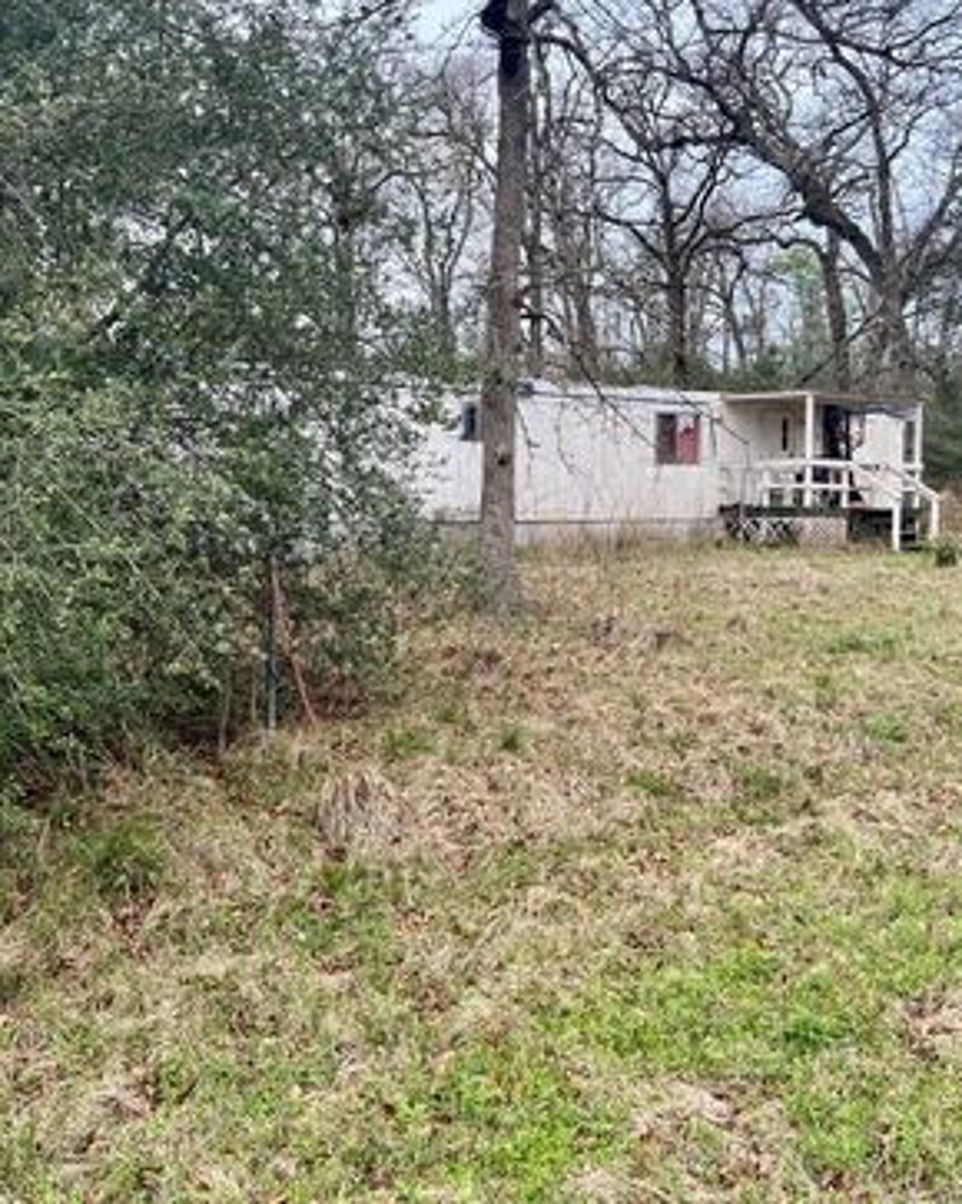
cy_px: 592
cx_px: 494
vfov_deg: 51.6
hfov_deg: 42.2
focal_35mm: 35
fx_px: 1247
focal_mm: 5.7
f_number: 1.5
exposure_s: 1/121
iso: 32
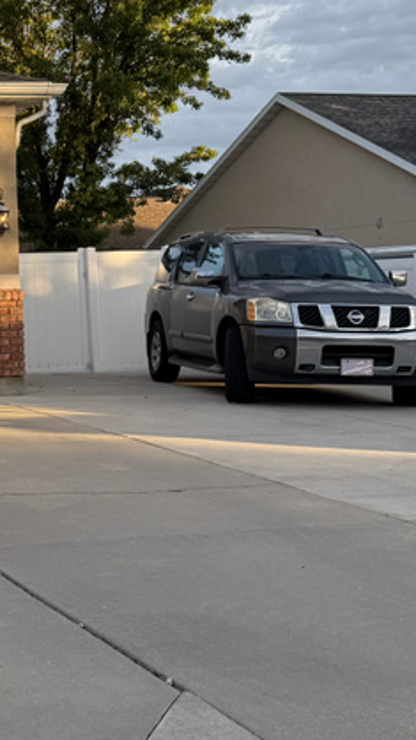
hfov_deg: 17.5
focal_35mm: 64
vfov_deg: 32.8
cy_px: 351
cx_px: -149
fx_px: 1256
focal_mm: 6.76
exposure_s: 1/1060
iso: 80
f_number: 1.78
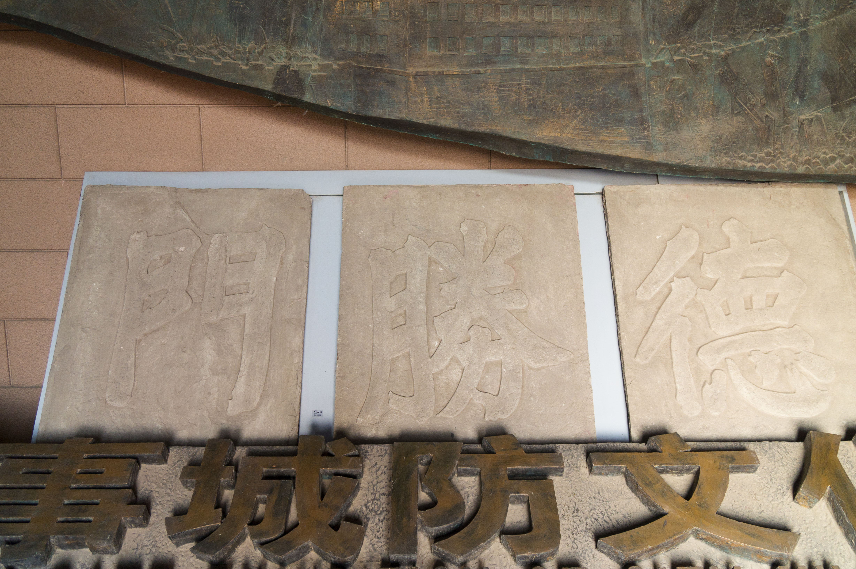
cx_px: 428
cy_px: 284
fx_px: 641
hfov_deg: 67.4
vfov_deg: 47.8
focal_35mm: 27
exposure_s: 1/60
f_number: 4
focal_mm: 18
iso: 500
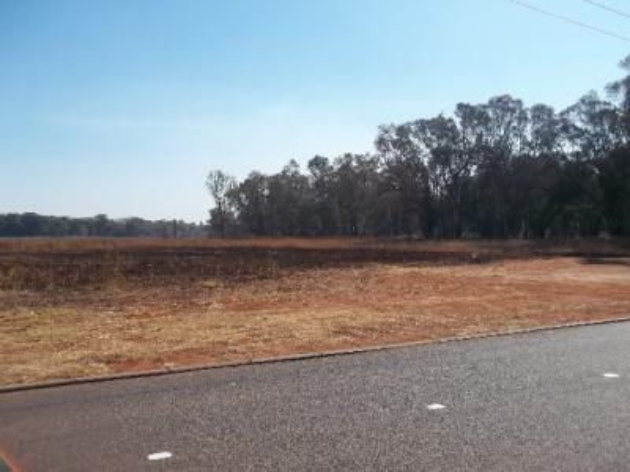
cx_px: 315
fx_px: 582
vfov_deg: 44.2
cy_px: 236
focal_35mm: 32
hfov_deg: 56.8
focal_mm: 5.7
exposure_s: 1/200
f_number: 8.8
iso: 80
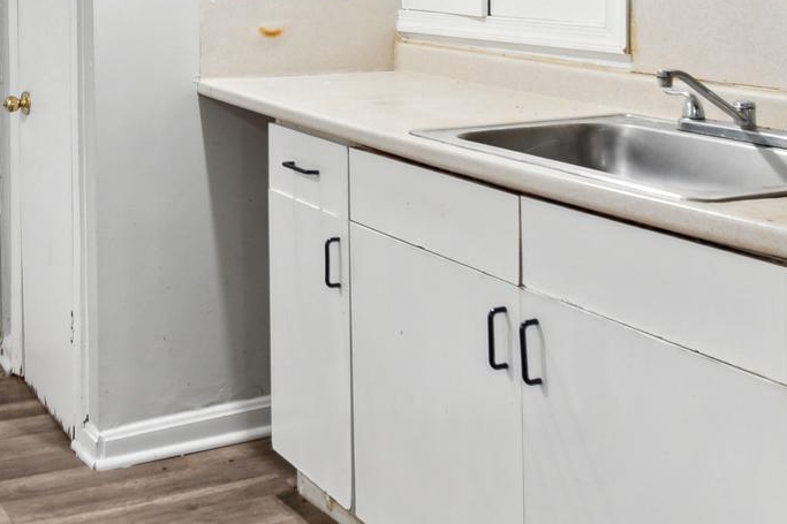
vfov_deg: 26.8
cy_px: -90
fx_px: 983
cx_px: 7
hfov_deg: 38.8
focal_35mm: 45
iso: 200
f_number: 9
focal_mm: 10
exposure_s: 1/2.5
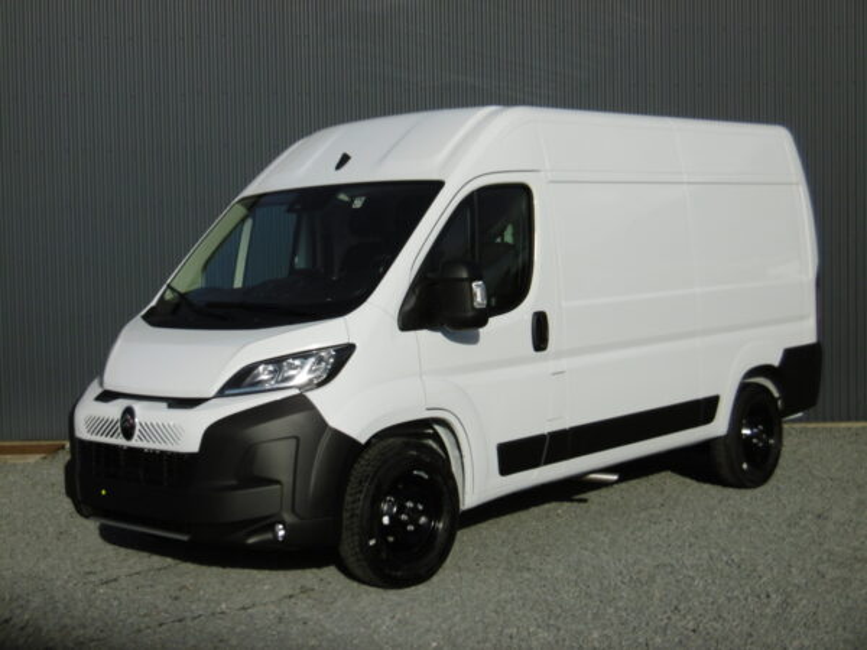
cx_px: 434
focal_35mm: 51
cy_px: 325
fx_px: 1277
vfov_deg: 28.6
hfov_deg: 37.5
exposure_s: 1/320
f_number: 10.1
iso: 100
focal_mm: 9.2
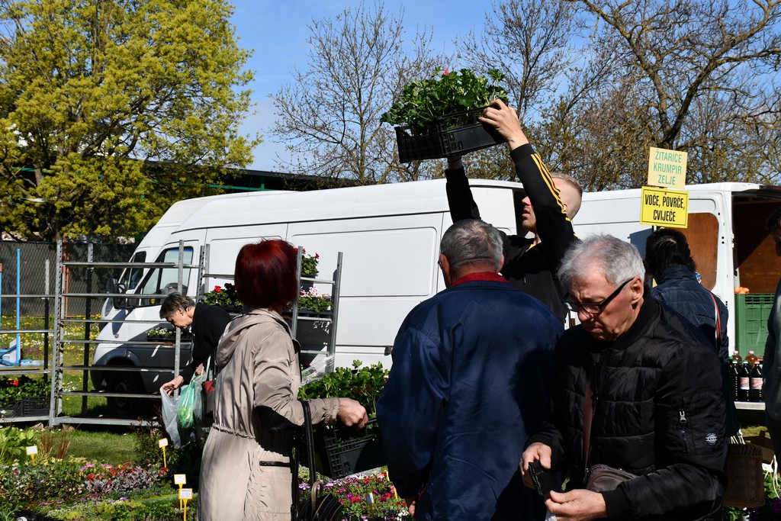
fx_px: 1237
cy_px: 260
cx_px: 390
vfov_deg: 23.8
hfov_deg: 35.0
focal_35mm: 57
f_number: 9
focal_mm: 38
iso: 100
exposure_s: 1/320
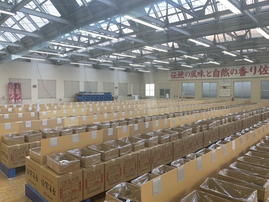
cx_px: 134
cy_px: 101
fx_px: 202
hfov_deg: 67.3
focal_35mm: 26
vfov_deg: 53.1
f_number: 1.8
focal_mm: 4.25
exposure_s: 1/120
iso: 40
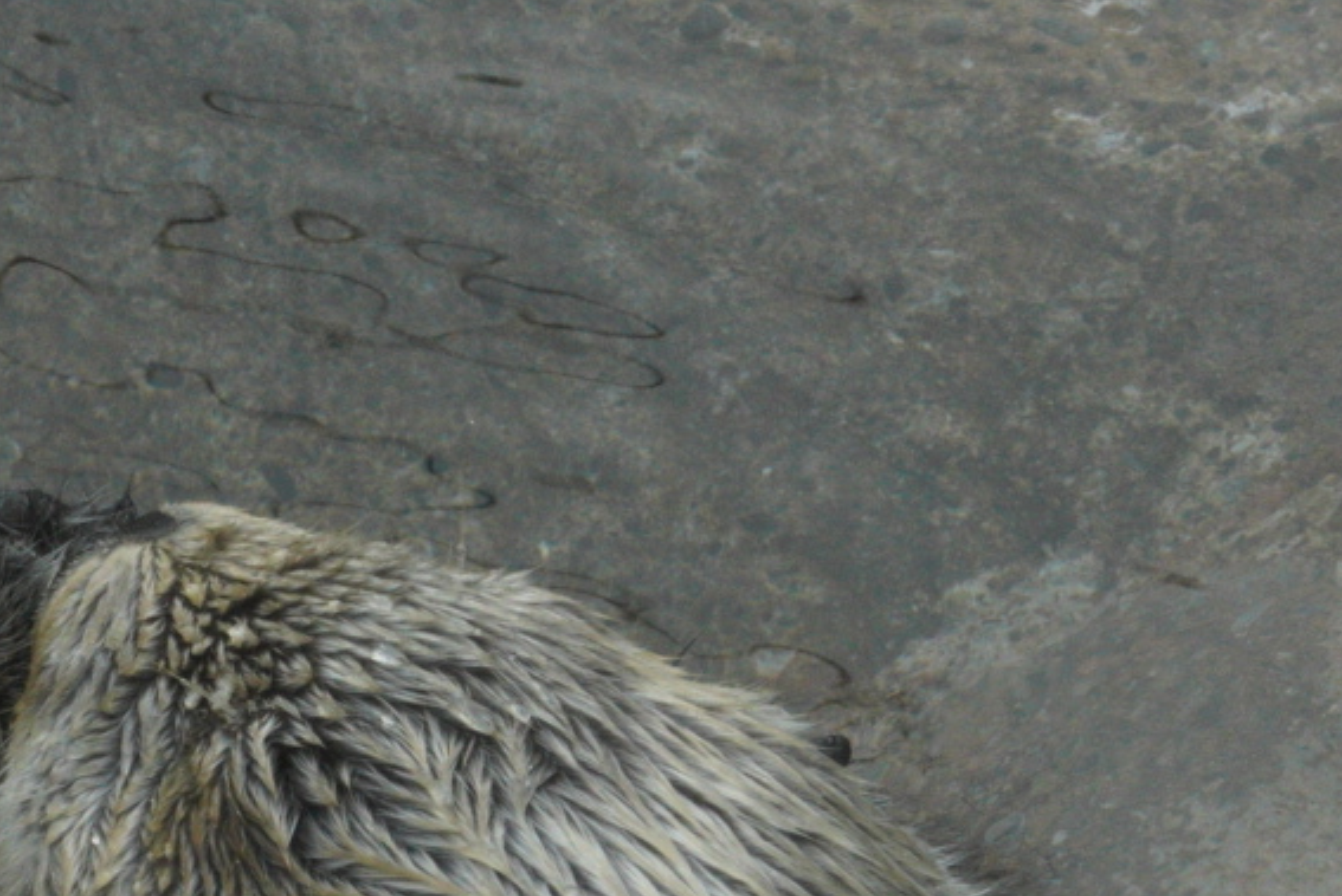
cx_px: 263
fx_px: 14363
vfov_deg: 3.6
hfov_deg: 5.3
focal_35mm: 385
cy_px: 759
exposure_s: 1/160
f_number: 16
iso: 1600
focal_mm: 90
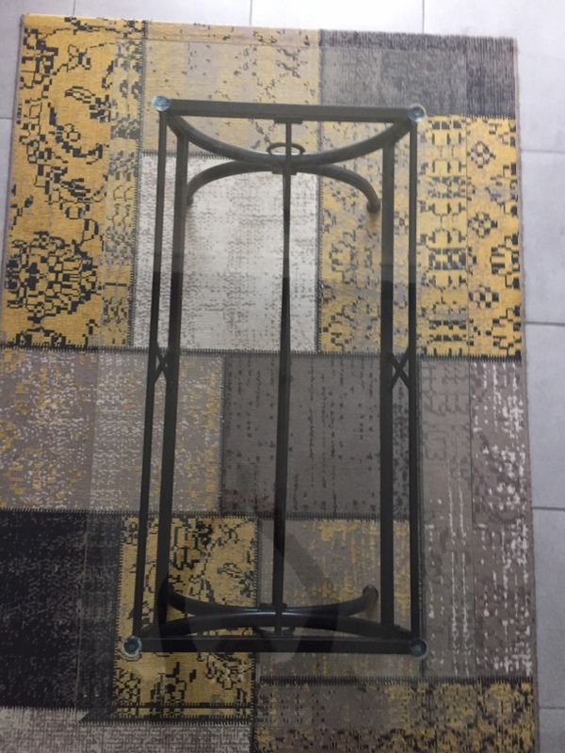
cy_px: 376
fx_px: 631
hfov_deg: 48.2
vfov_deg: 61.7
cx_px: 282
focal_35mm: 29
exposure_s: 1/20
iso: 250
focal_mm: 4.15
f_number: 2.2
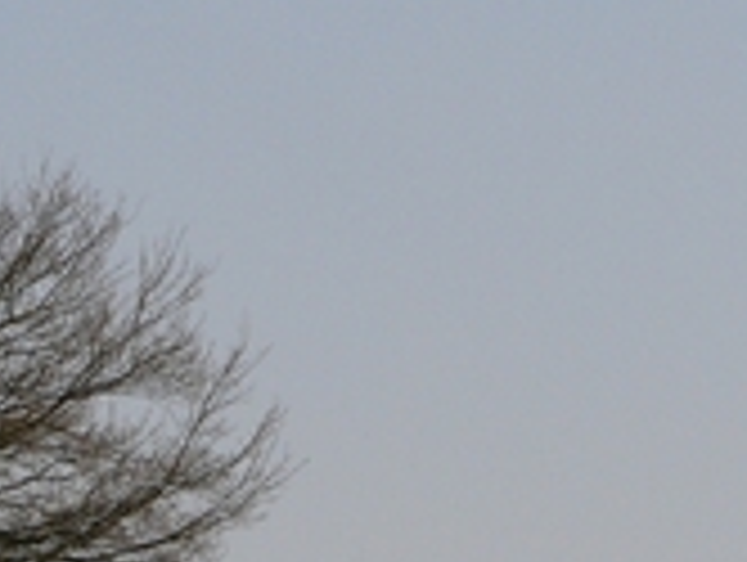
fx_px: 9682
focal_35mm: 448
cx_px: -594
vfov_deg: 3.3
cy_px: 656
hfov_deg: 4.4
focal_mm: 20.6
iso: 50
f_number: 5.6
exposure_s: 1/500
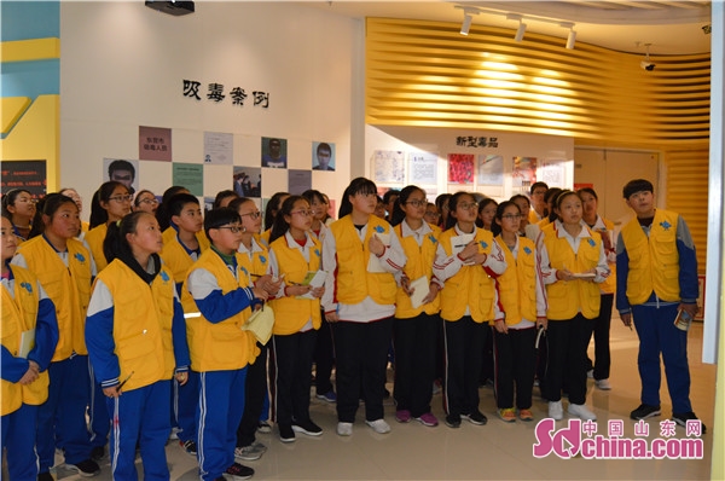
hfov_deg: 64.6
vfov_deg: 45.5
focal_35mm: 28
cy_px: 240
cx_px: 362
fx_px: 573
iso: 560
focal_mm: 19
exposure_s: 1/60
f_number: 3.5
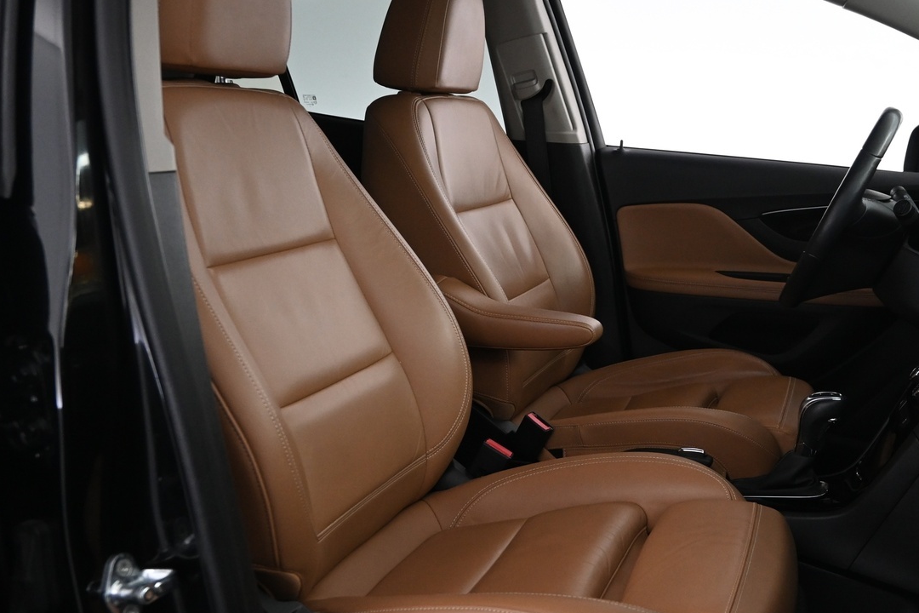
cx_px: 557
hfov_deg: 52.7
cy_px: 336
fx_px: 919
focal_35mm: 36
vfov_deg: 36.8
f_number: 3.5
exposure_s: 1/25
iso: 1600
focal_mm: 16
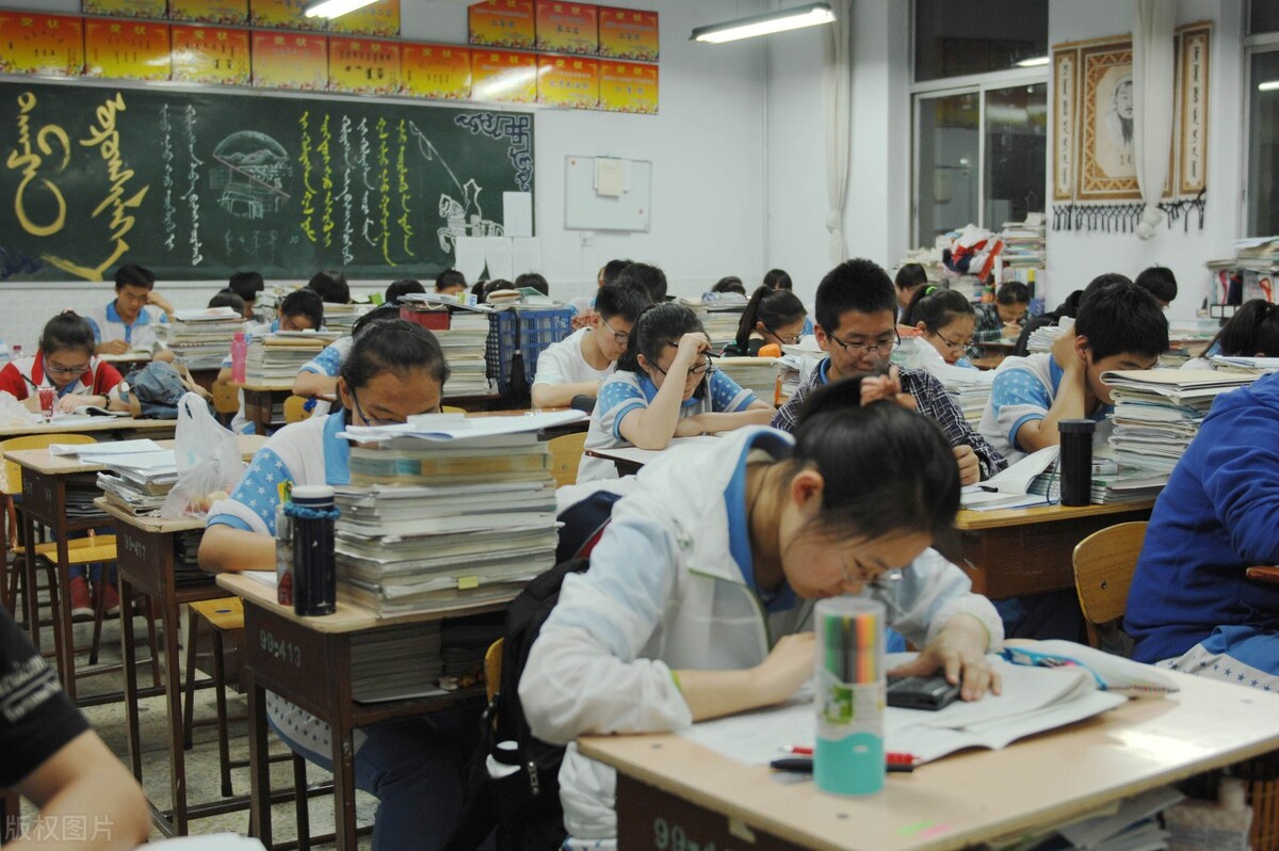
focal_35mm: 46
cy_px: 426
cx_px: 640
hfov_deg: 42.4
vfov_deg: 28.9
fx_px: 1651
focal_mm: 31
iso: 250
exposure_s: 1/50
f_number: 2.8
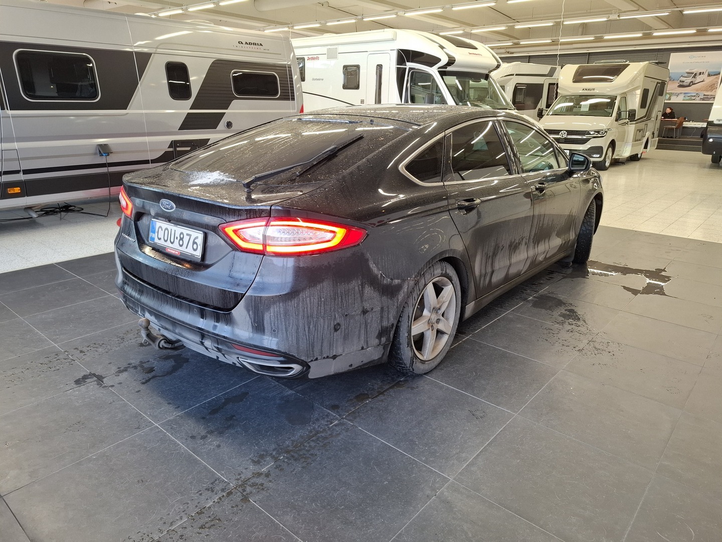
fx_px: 480
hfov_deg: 73.9
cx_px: 361
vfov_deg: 58.9
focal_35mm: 23
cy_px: 271
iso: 200
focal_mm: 5.54
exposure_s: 1/100
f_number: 1.8
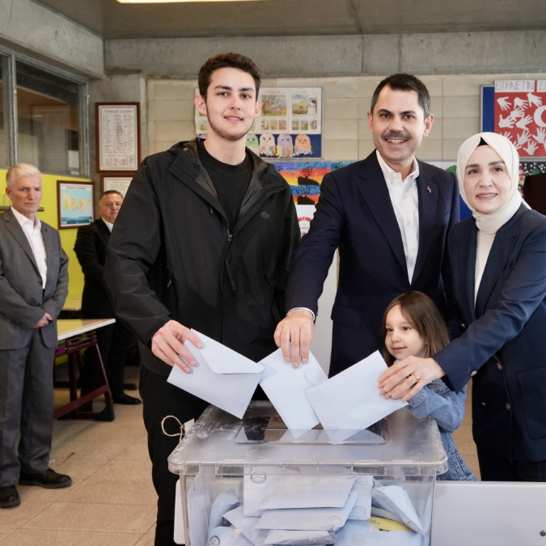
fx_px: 607
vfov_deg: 48.4
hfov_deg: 48.2
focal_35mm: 34
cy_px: 276
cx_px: 325
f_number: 4.5
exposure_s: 1/160
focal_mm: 26
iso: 1600
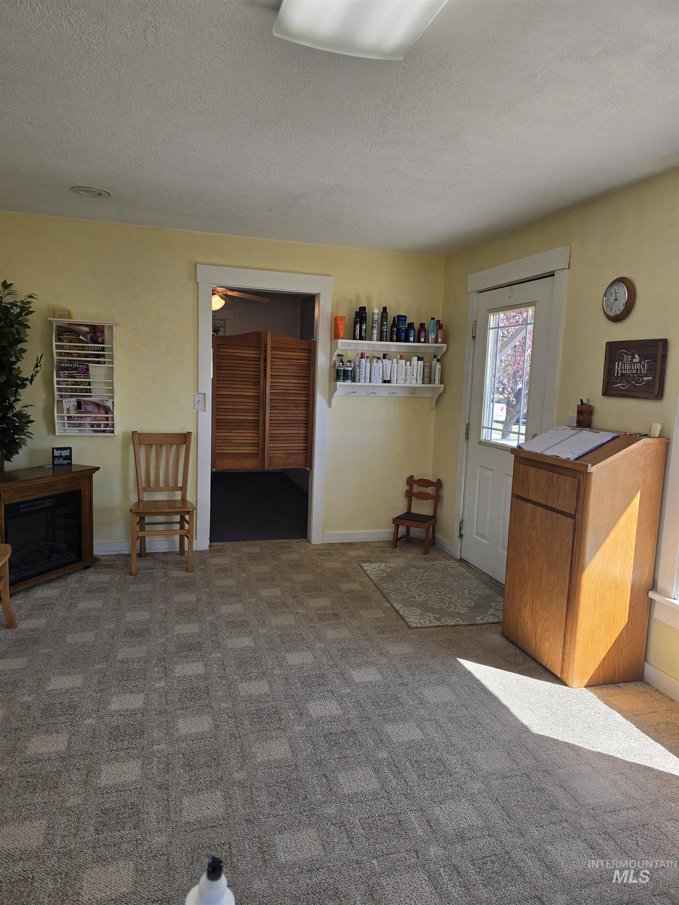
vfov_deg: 73.9
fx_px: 602
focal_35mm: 23
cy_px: 452
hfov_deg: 58.9
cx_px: 340
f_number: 1.7
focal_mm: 6.3
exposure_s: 1/120
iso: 12
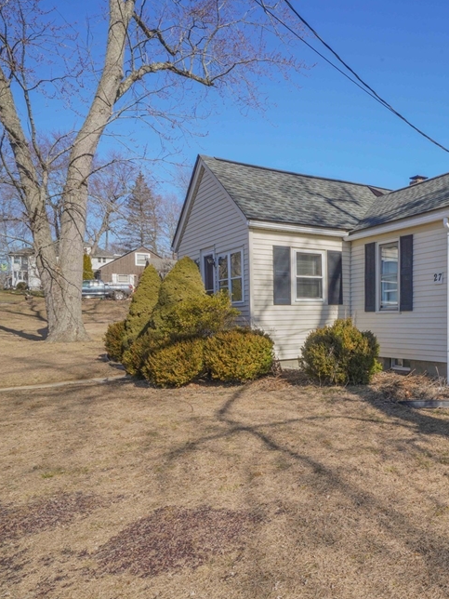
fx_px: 450
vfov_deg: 67.3
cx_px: 443
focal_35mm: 26
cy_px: 315
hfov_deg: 45.3
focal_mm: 17
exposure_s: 1/100
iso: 320
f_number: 18
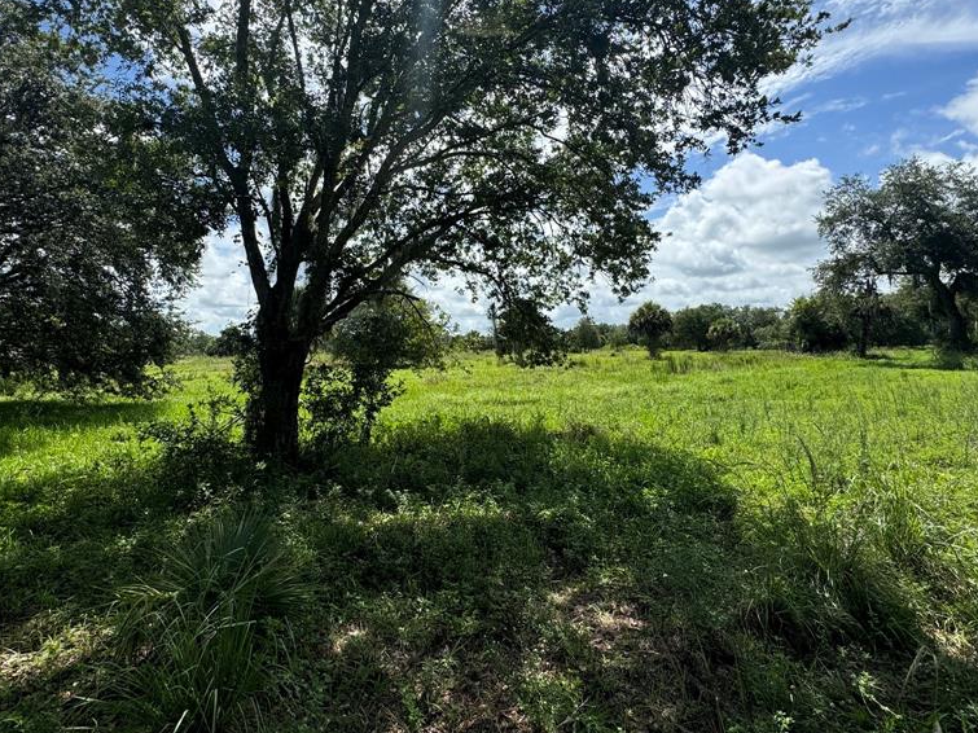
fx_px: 537
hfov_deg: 84.7
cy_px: 319
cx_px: 484
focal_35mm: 19
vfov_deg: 68.4
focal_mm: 2.22
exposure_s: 1/1637
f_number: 2.2
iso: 50
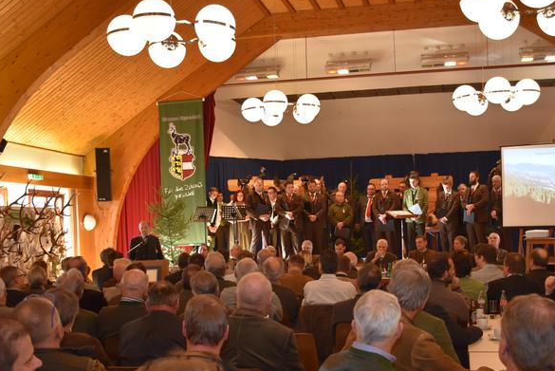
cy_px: 242
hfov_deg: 47.2
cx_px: 321
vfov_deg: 32.5
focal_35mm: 41
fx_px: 633
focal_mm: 20
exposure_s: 1/60
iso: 800
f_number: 4
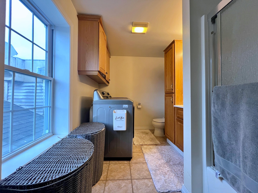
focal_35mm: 13
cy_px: 96
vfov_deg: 89.9
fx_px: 97
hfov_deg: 106.2
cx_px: 129
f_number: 1.8
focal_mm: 1.57
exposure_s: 1/60
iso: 320
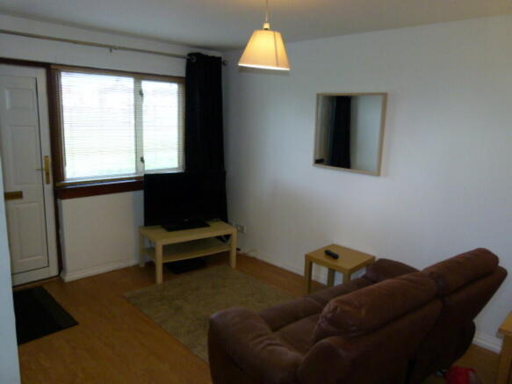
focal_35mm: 25
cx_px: 256
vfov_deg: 54.9
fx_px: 370
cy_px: 192
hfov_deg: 69.4
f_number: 2.8
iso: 320
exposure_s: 1/60
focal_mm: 4.5
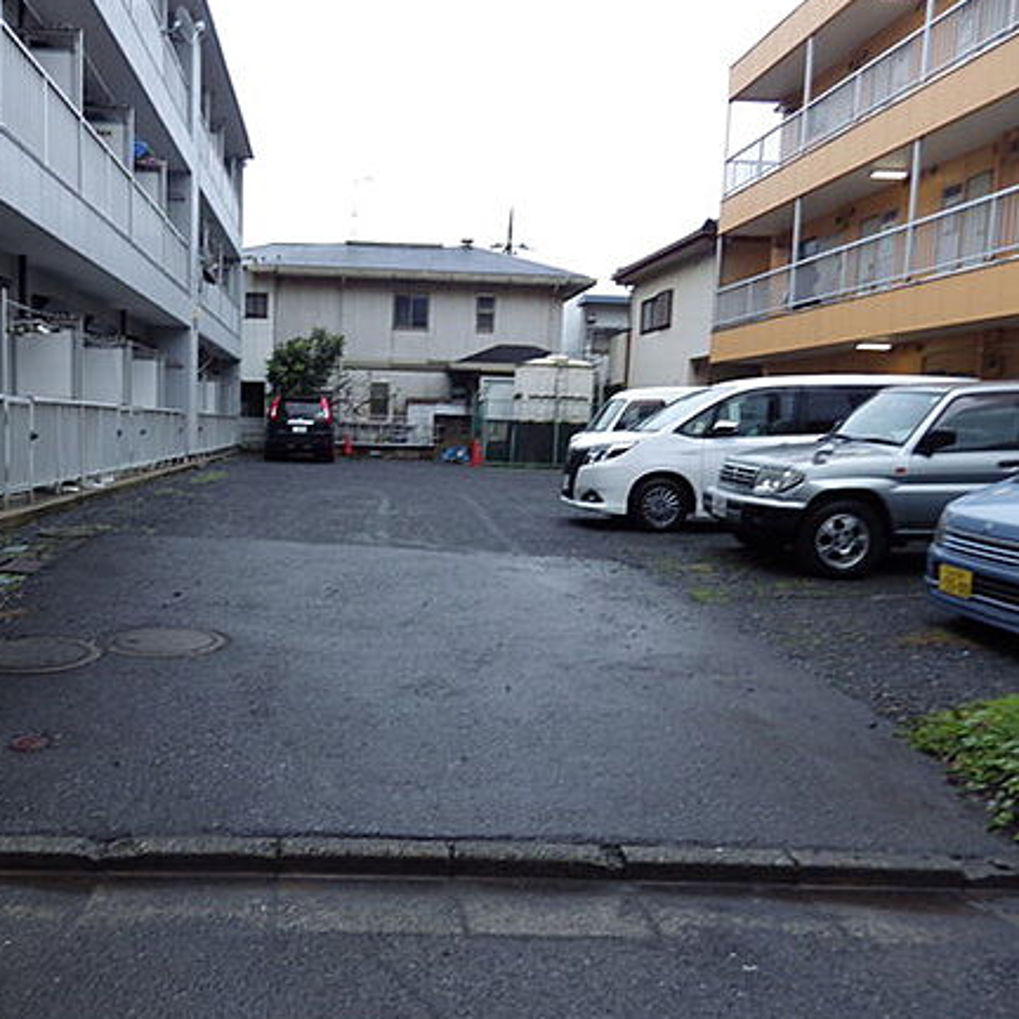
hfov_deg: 58.2
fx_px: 899
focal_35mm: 27
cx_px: 370
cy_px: 521
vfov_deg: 59.1
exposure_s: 1/45
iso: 125
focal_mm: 4
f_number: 3.1
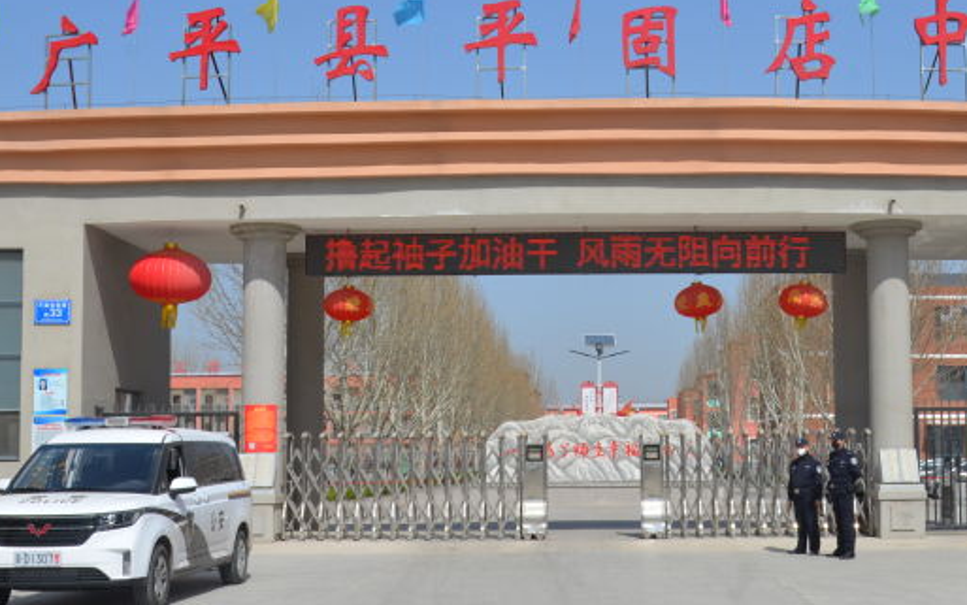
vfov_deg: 23.3
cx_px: 601
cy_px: 276
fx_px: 1470
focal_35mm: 56
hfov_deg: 36.2
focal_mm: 25
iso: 250
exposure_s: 1/400
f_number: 10
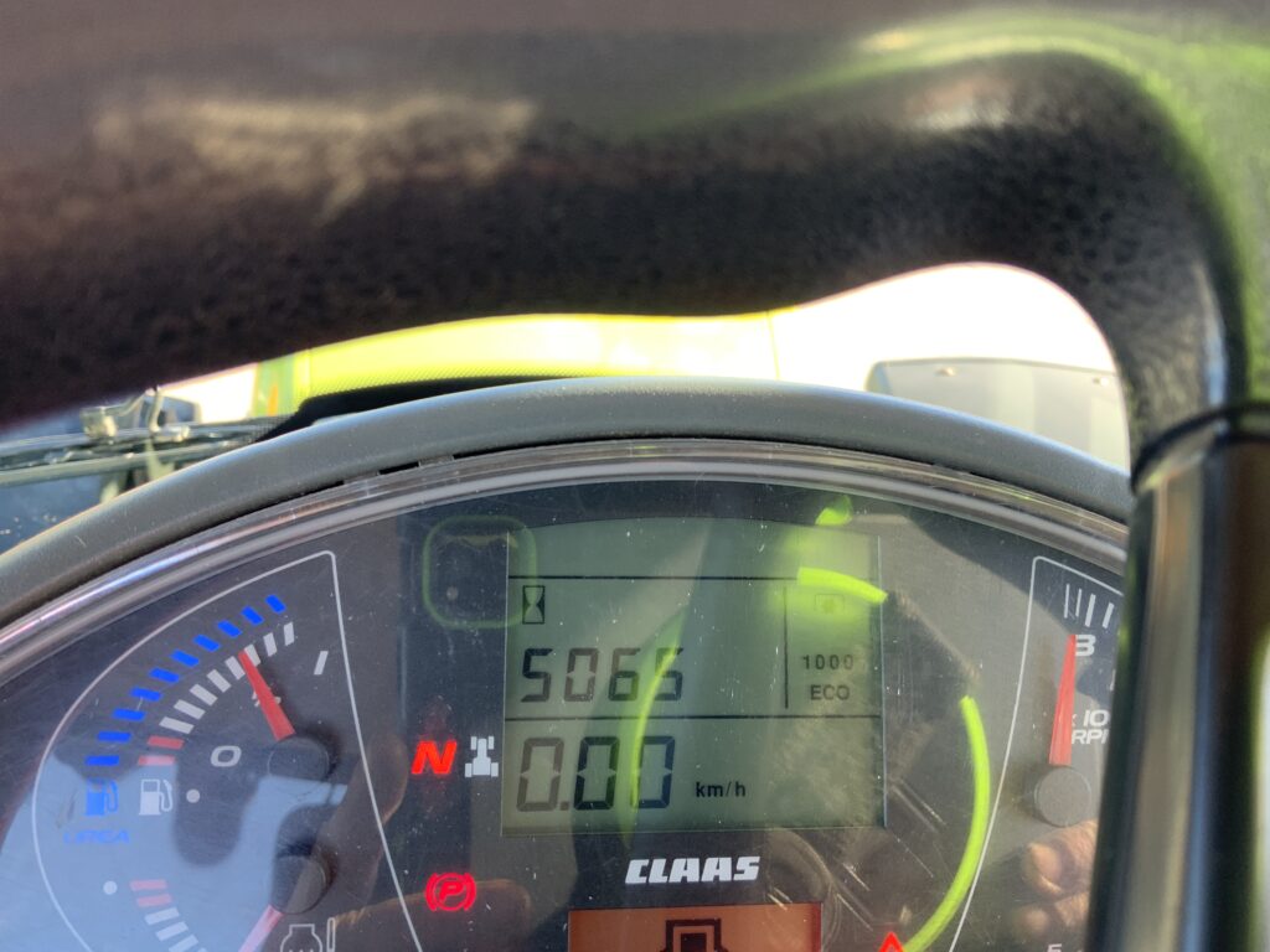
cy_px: 476
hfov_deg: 61.7
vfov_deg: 48.2
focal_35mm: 29
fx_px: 1064
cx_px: 635
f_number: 1.8
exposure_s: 1/71
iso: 40
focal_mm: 3
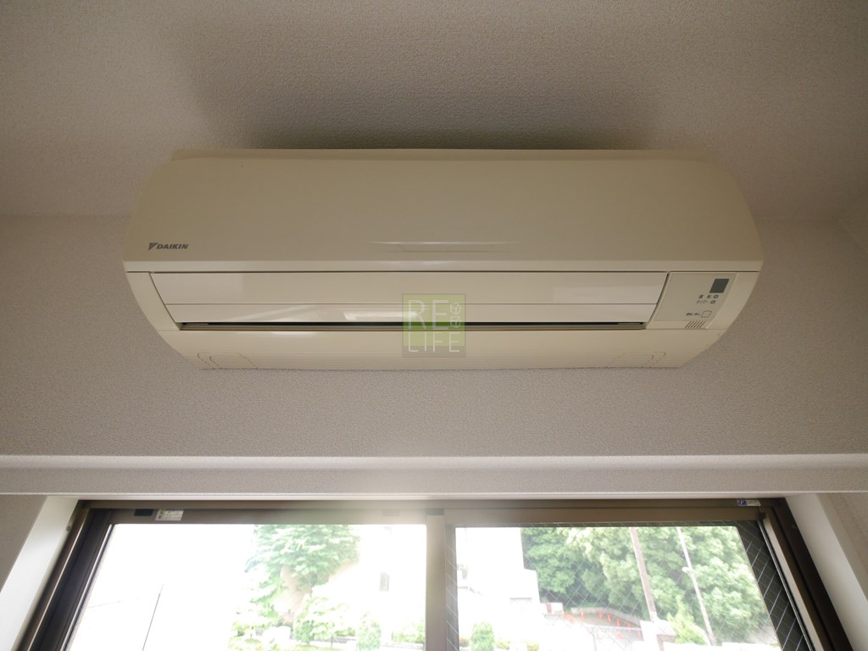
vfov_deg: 85.7
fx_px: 351
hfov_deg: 102.1
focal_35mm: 14
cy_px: 326
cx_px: 434
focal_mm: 7
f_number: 4
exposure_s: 1/60
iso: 800
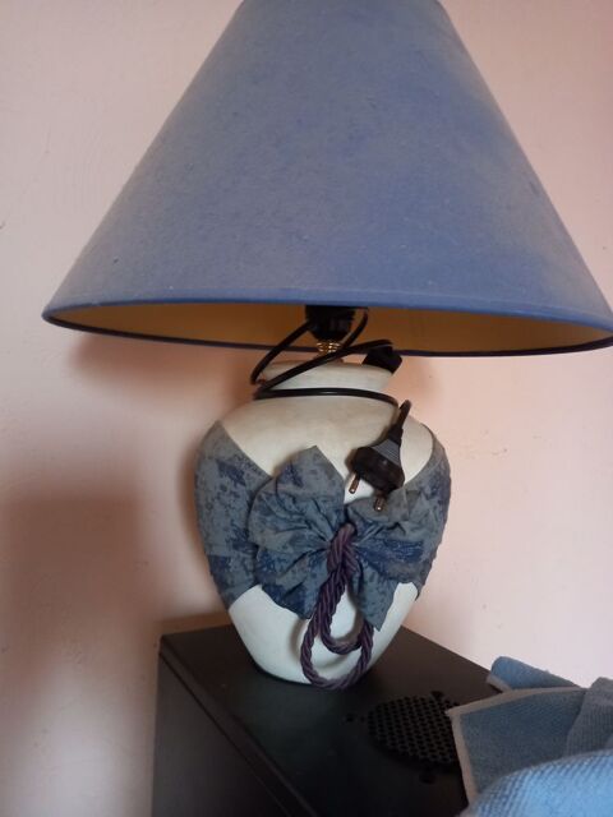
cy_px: 408
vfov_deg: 69.4
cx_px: 306
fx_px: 590
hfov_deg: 54.9
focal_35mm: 25
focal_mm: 4.6
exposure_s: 1/25
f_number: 2
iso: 500
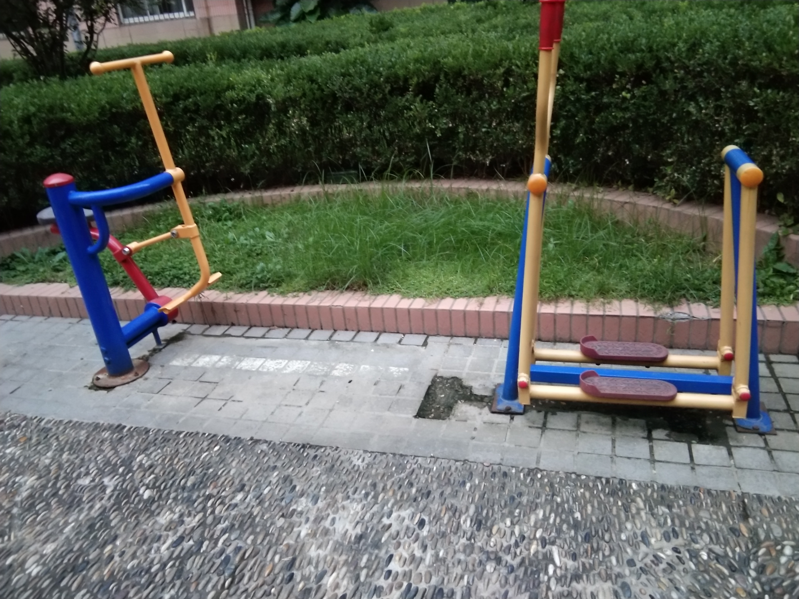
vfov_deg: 45.4
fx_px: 716
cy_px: 300
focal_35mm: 31
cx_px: 400
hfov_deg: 58.4
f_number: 2.2
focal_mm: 3.69
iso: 800
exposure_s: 1/20
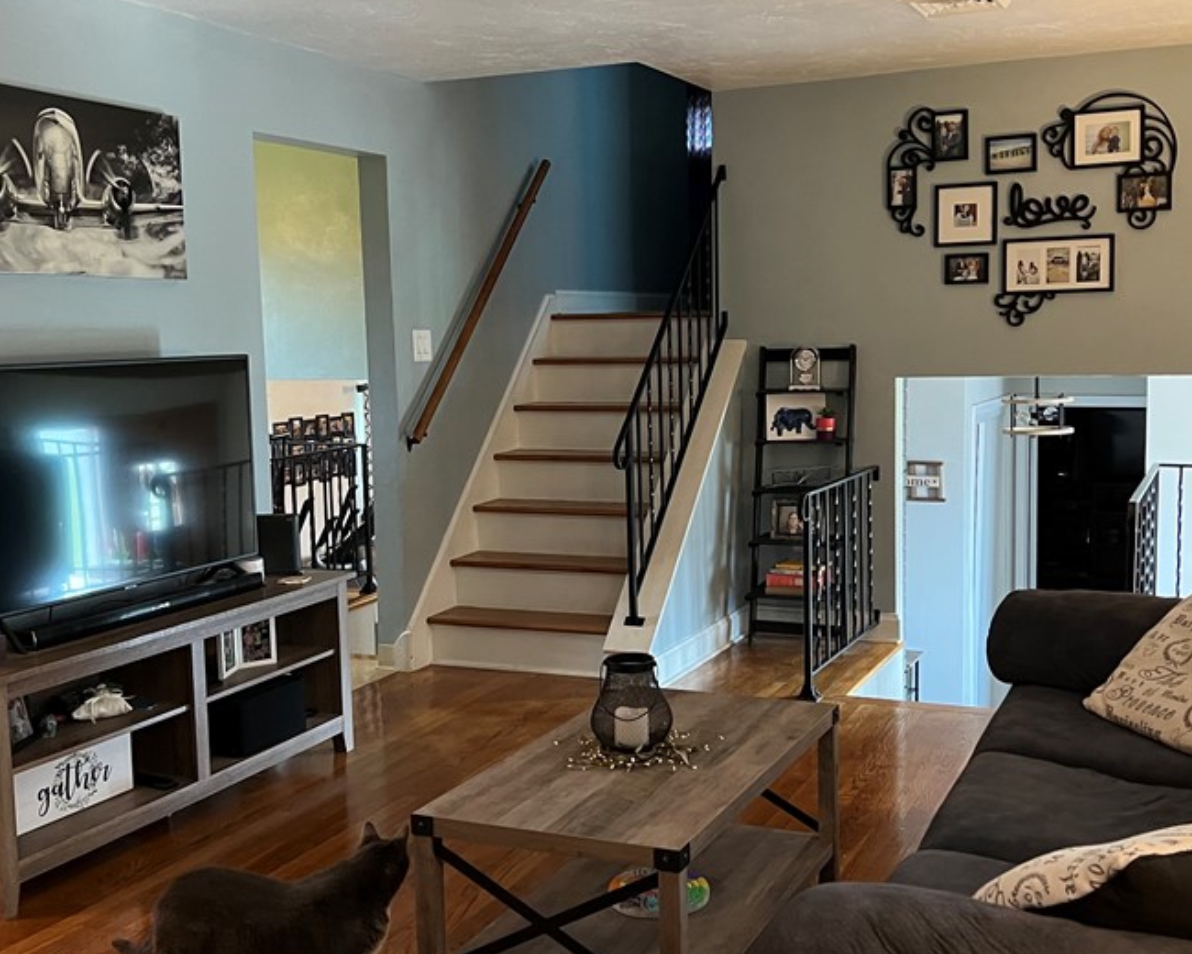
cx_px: 627
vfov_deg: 37.3
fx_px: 1411
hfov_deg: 45.8
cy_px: 479
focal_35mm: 40
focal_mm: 5.7
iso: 500
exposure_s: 1/60
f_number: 1.5
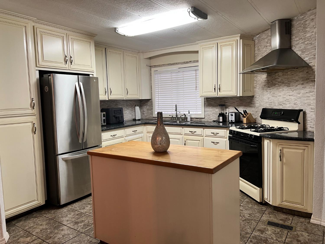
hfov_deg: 67.3
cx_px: 162
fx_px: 244
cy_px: 122
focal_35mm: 26
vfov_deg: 53.1
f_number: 1.5
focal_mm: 5.7
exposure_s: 1/60
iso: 125
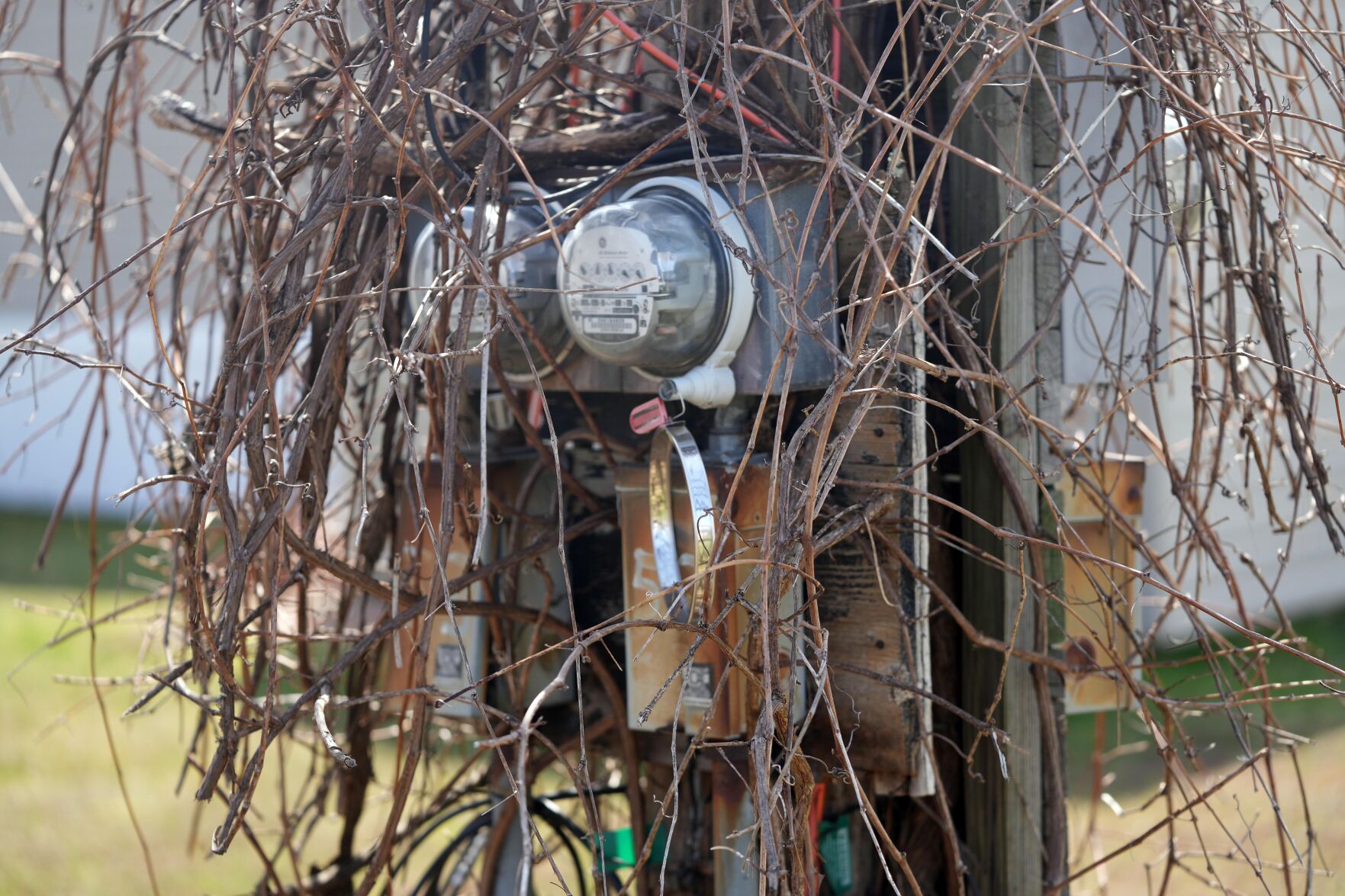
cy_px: 448
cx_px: 672
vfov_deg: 13.8
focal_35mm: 99
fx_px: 3698
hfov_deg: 20.6
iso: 200
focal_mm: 99
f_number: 2.8
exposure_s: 1/800
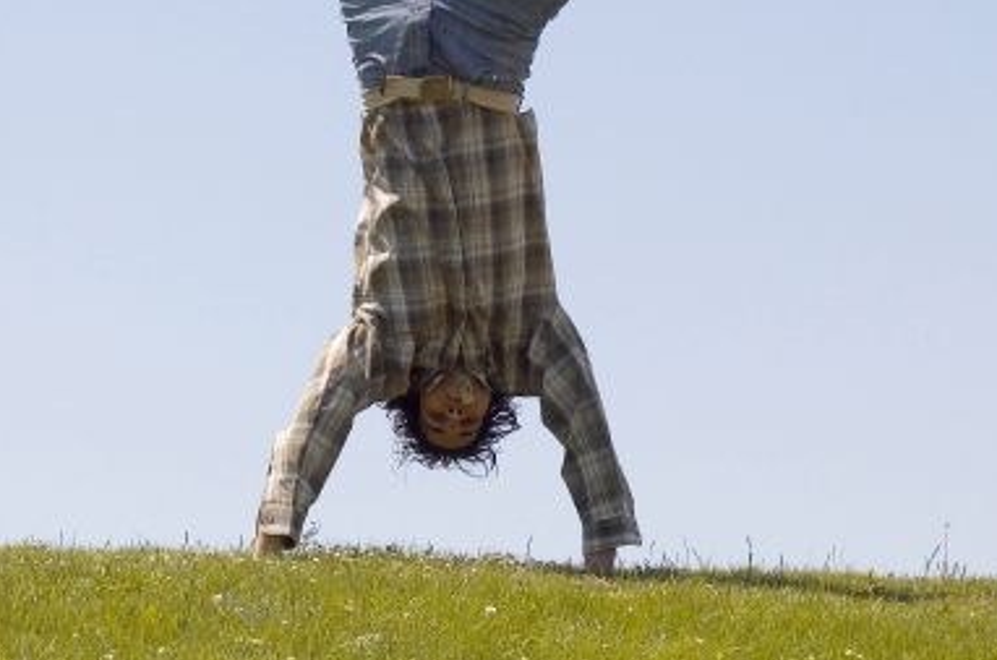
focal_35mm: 167
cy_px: 143
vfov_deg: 8.2
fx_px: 4615
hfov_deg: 12.3
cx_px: 140
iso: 200
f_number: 8
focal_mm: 50
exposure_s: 1/640
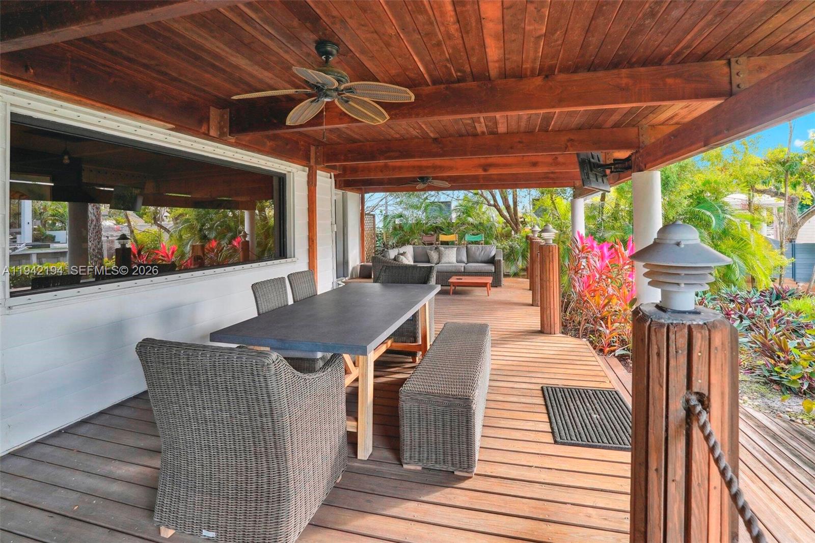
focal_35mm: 16
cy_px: 272
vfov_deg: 73.7
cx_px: 408
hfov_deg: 96.7
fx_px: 362
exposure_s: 1/100
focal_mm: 16
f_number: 6.3
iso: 400
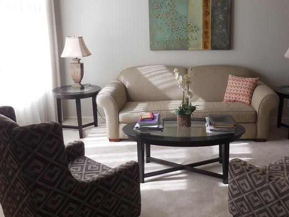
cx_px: 183
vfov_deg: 35.1
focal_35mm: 41
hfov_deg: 45.3
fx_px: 342
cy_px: 100
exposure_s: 1/100
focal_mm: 4.5
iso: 125
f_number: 3.1
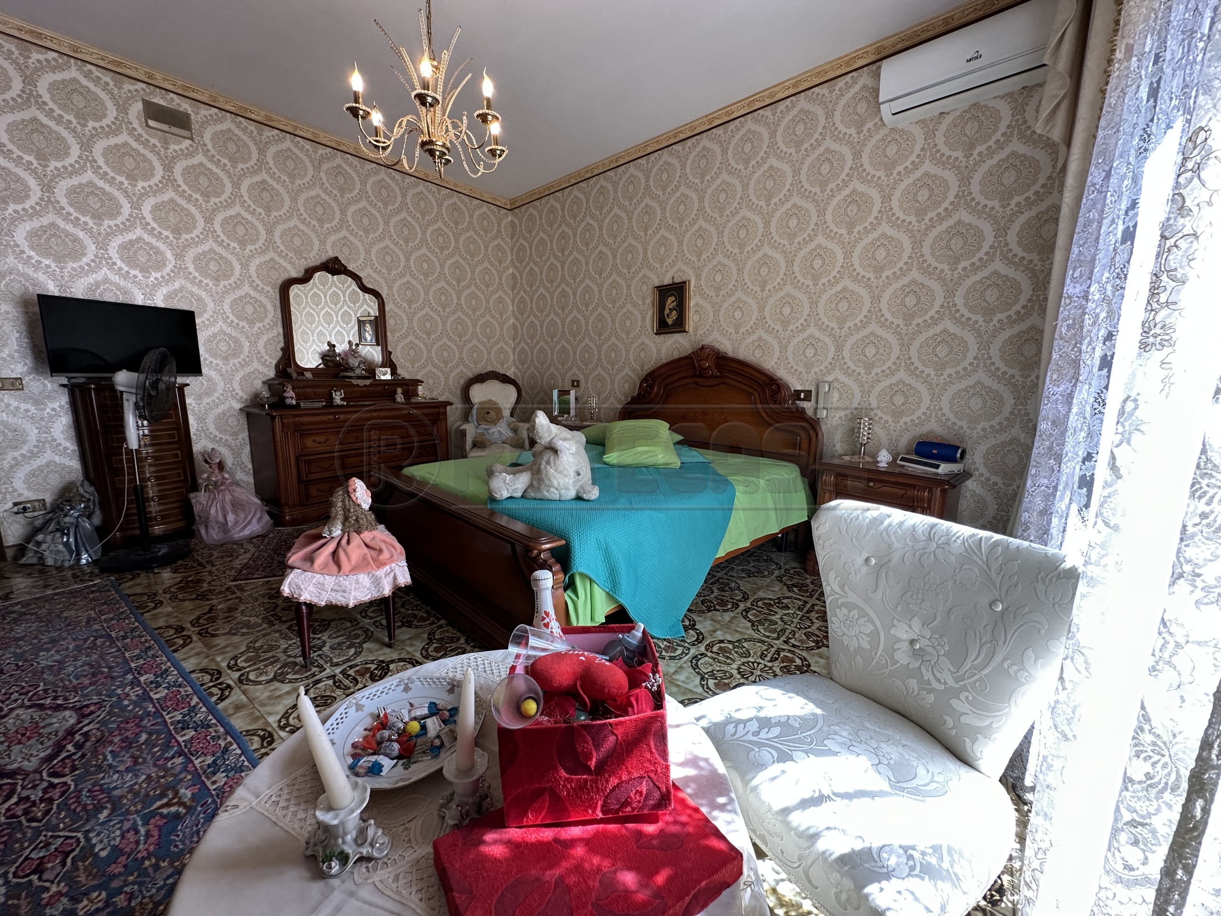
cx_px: 610
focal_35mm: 14
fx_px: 494
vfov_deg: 85.7
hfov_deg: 102.1
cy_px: 458
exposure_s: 1/100
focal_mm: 2.22
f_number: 2.2
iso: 125
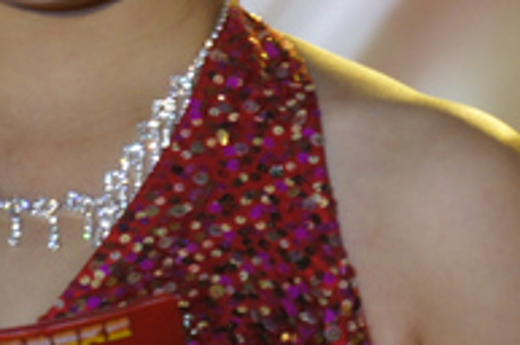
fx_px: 50341
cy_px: -11
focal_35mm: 3491
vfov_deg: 0.4
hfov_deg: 0.6
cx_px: 121
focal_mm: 500
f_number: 8
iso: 400
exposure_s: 1/50
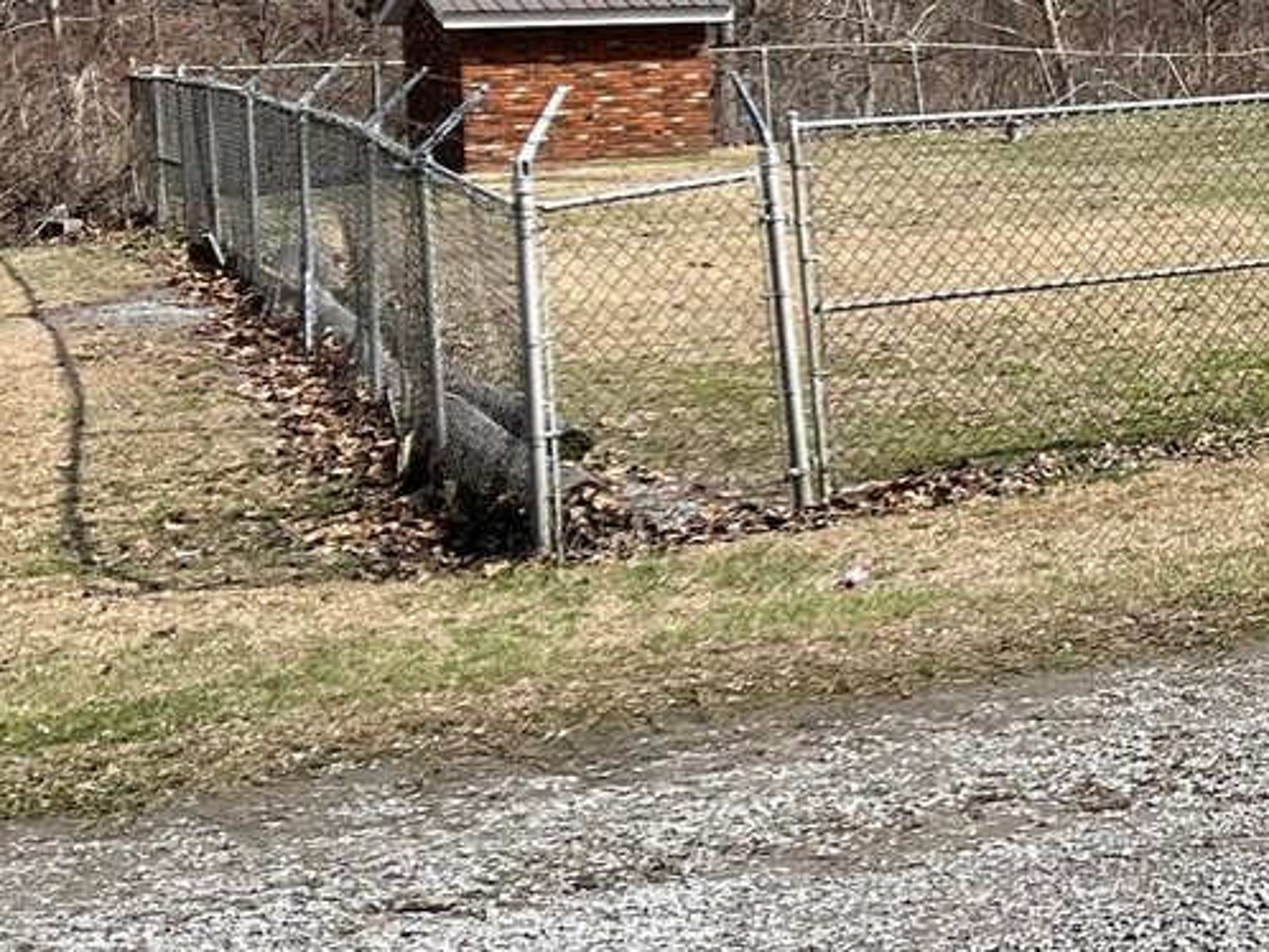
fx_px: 2897
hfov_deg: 21.8
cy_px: 101
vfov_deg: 18.4
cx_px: 1739
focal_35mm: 79
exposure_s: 1/1672
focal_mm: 5.1
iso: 50
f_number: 1.6
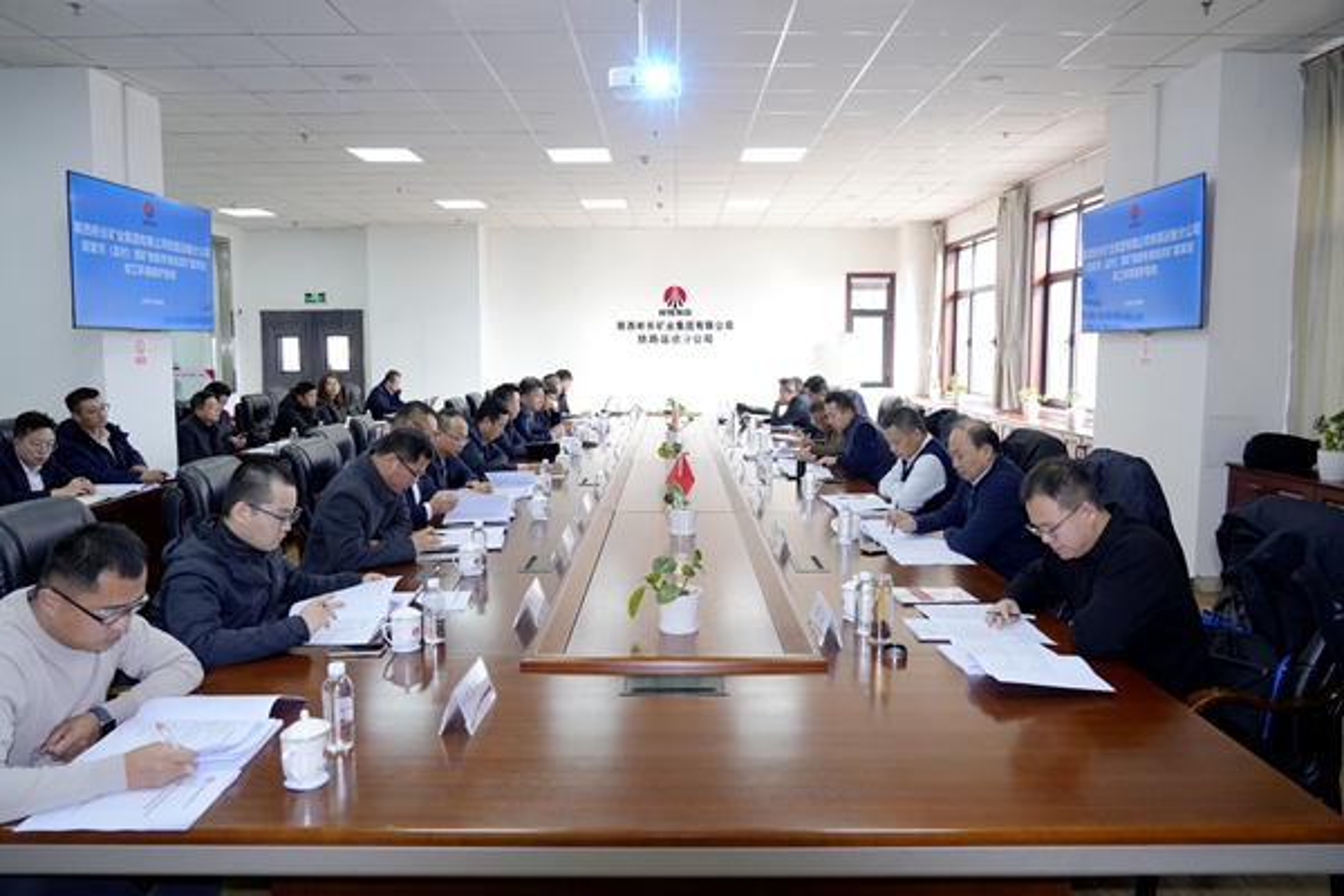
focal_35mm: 24
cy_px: 448
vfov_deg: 53.1
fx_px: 896
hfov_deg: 73.7
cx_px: 672
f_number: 4.5
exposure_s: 1/125
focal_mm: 24
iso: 1600
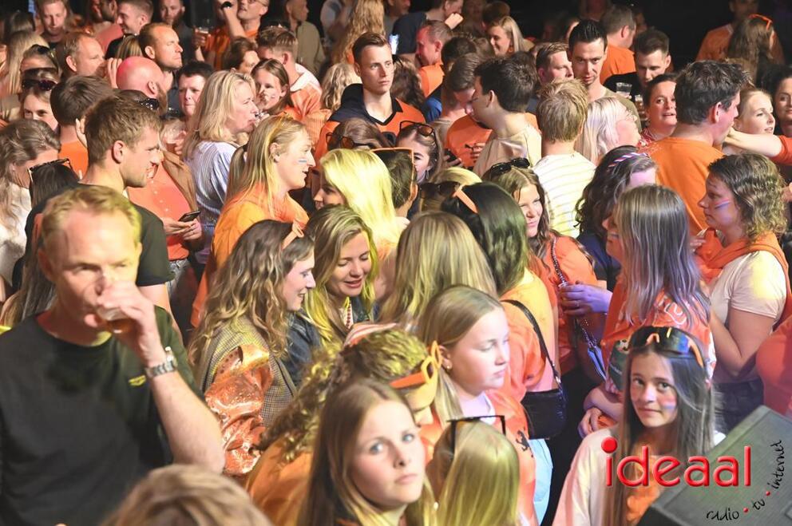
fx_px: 1538
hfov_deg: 28.9
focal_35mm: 70
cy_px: 263
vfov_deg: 19.4
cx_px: 396
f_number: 5
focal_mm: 70
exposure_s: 1/400
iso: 8000
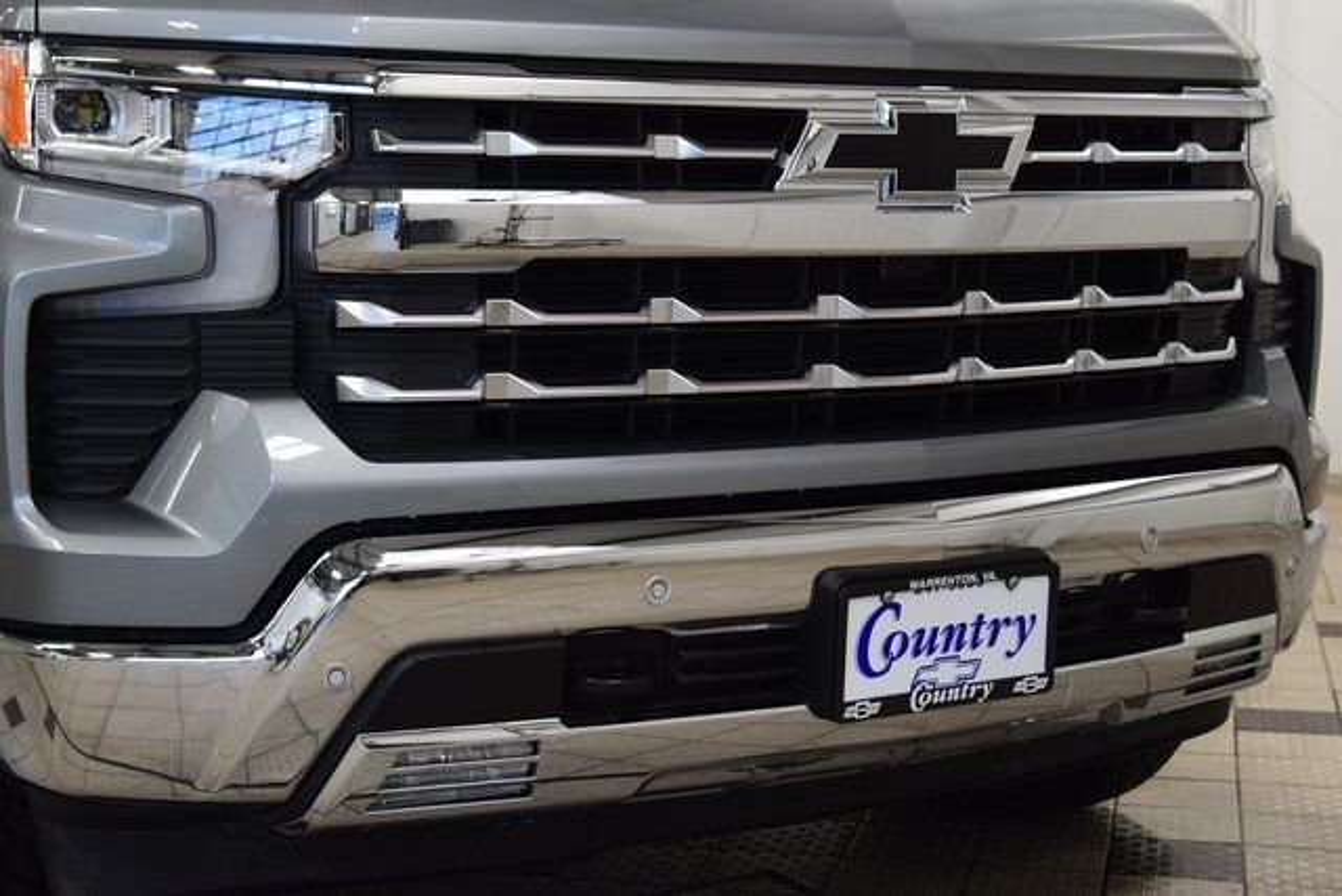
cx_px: 671
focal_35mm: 57
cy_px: 448
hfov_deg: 35.0
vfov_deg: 23.8
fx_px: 2125
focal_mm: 38
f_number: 6.3
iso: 400
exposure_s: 1/20
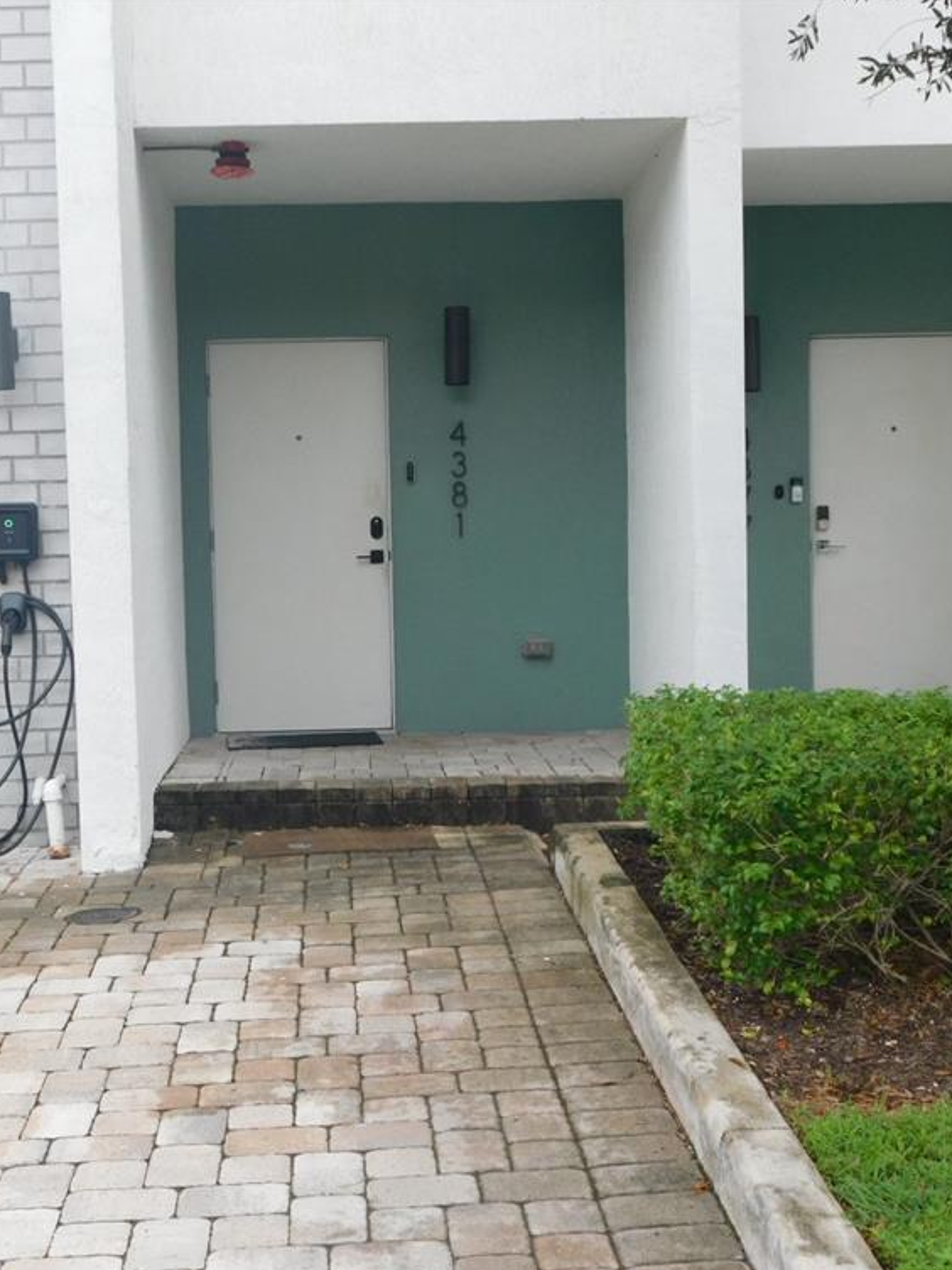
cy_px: 643
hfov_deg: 29.6
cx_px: 393
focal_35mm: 49
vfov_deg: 38.9
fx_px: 1797
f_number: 3.5
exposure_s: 1/500
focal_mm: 6.3
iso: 125
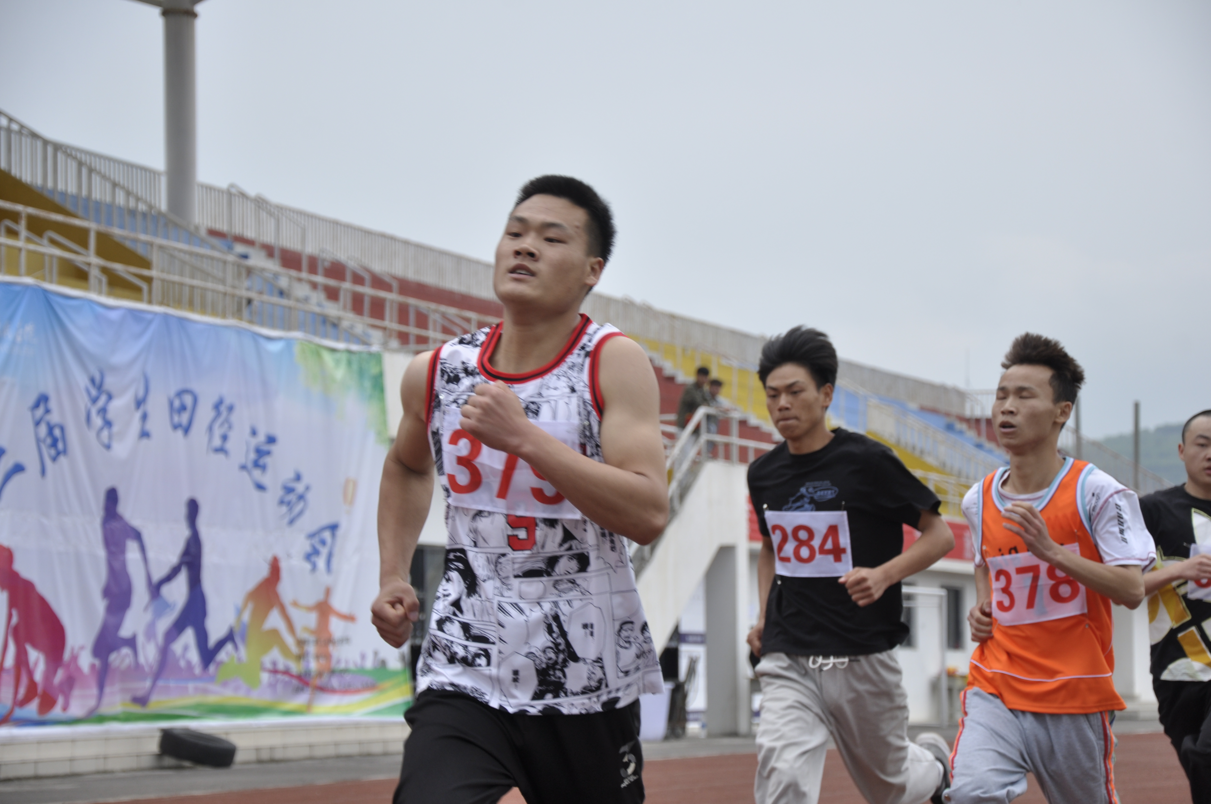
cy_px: 402
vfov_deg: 12.1
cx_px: 606
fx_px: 3780
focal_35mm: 112
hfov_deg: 18.2
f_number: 5.6
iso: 200
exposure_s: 1/400
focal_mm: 75
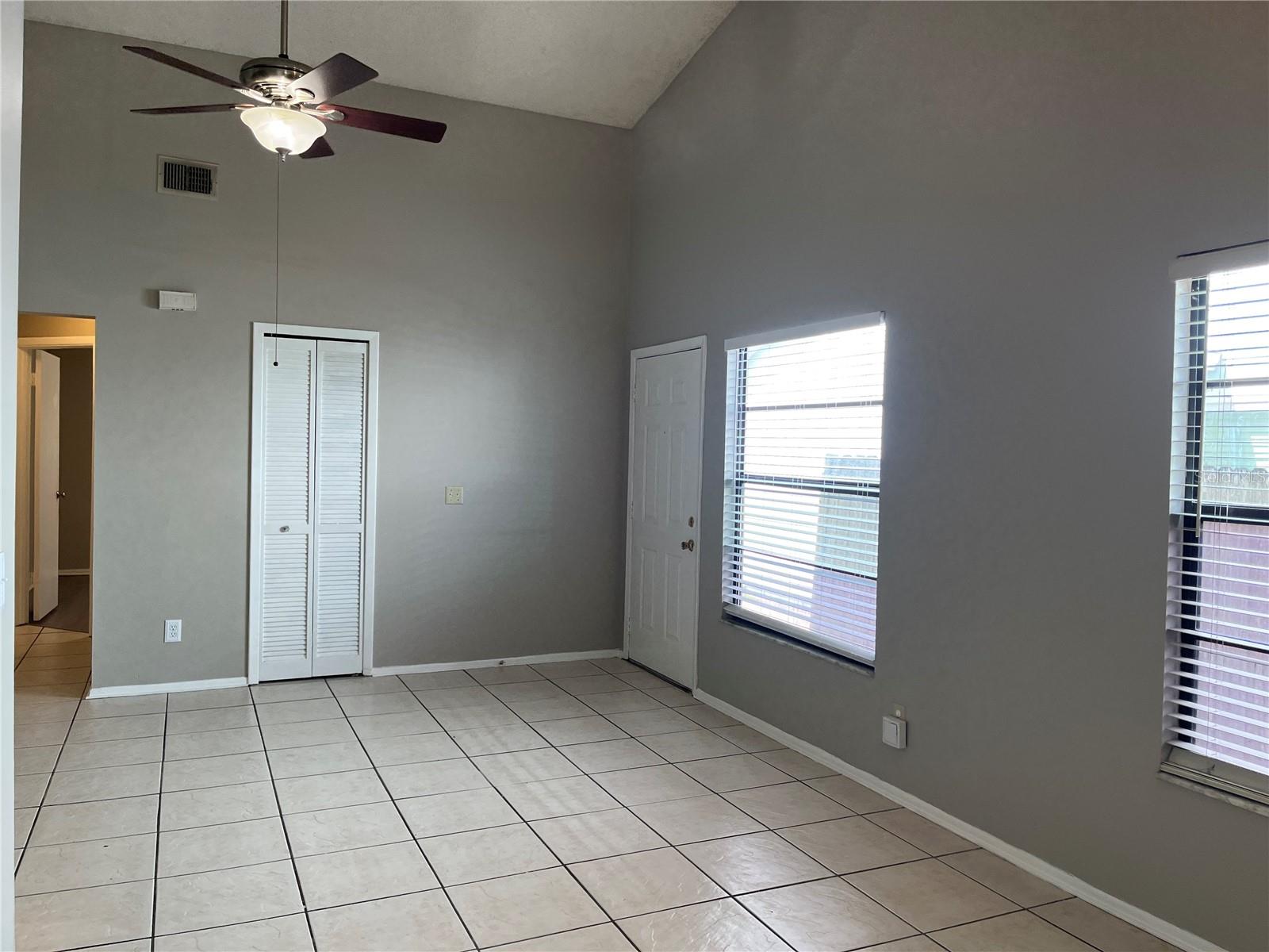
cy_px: 476
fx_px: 953
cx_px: 634
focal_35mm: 26
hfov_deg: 67.3
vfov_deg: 53.1
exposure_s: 1/120
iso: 64
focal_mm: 5.1
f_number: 1.6
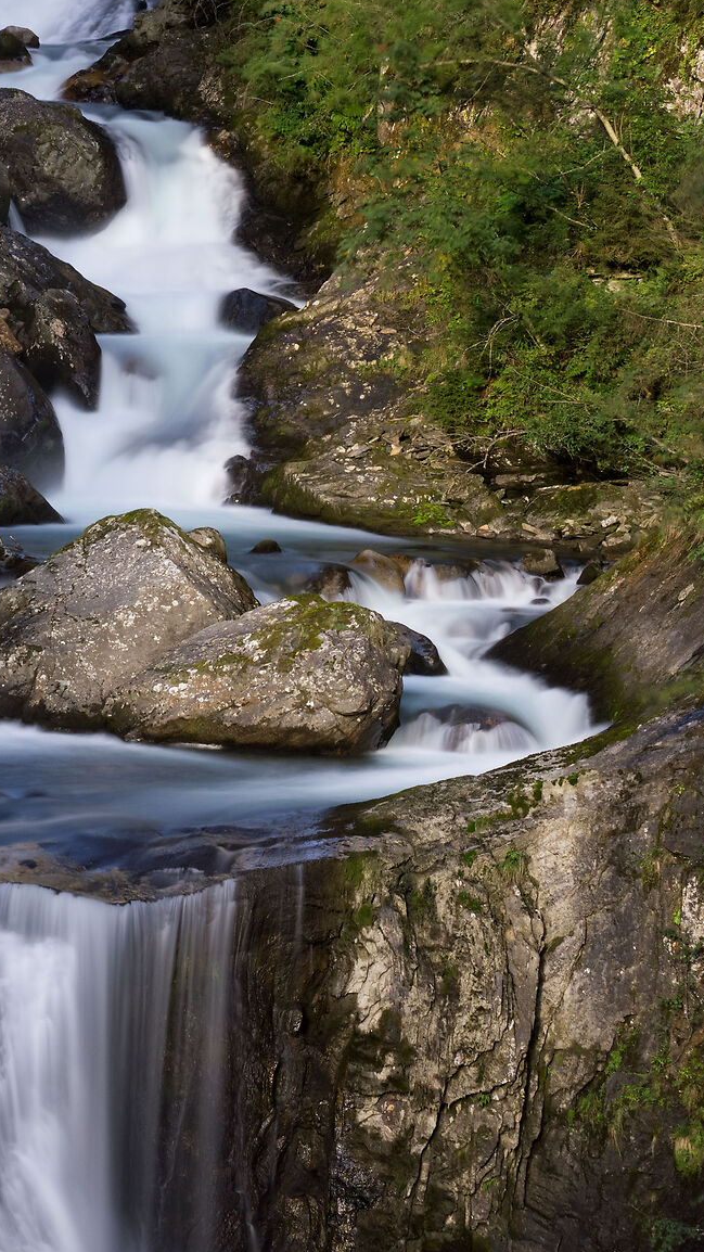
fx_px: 6074
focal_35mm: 183
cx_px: -183
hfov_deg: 6.6
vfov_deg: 11.8
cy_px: 456
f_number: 8
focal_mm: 56
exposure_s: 6
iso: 100
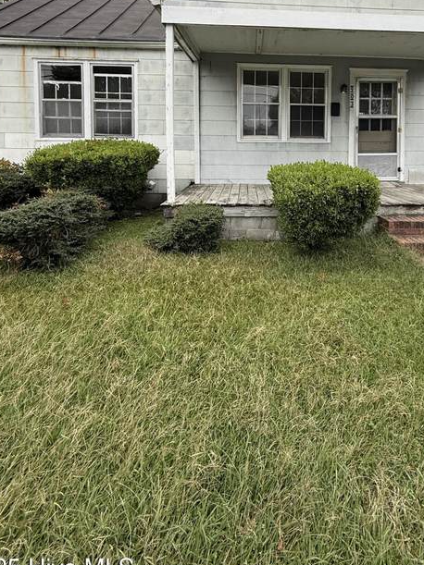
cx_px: 278
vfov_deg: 72.8
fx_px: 359
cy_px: 165
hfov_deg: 59.8
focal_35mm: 22
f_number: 2.2
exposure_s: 1/270
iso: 64
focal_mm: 2.22
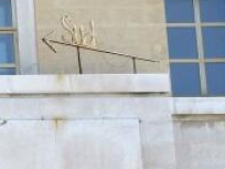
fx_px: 1176
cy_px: 177
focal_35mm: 181
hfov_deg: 9.4
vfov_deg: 8.2
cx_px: -357
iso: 400
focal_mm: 32
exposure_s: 1/640
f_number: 5.6
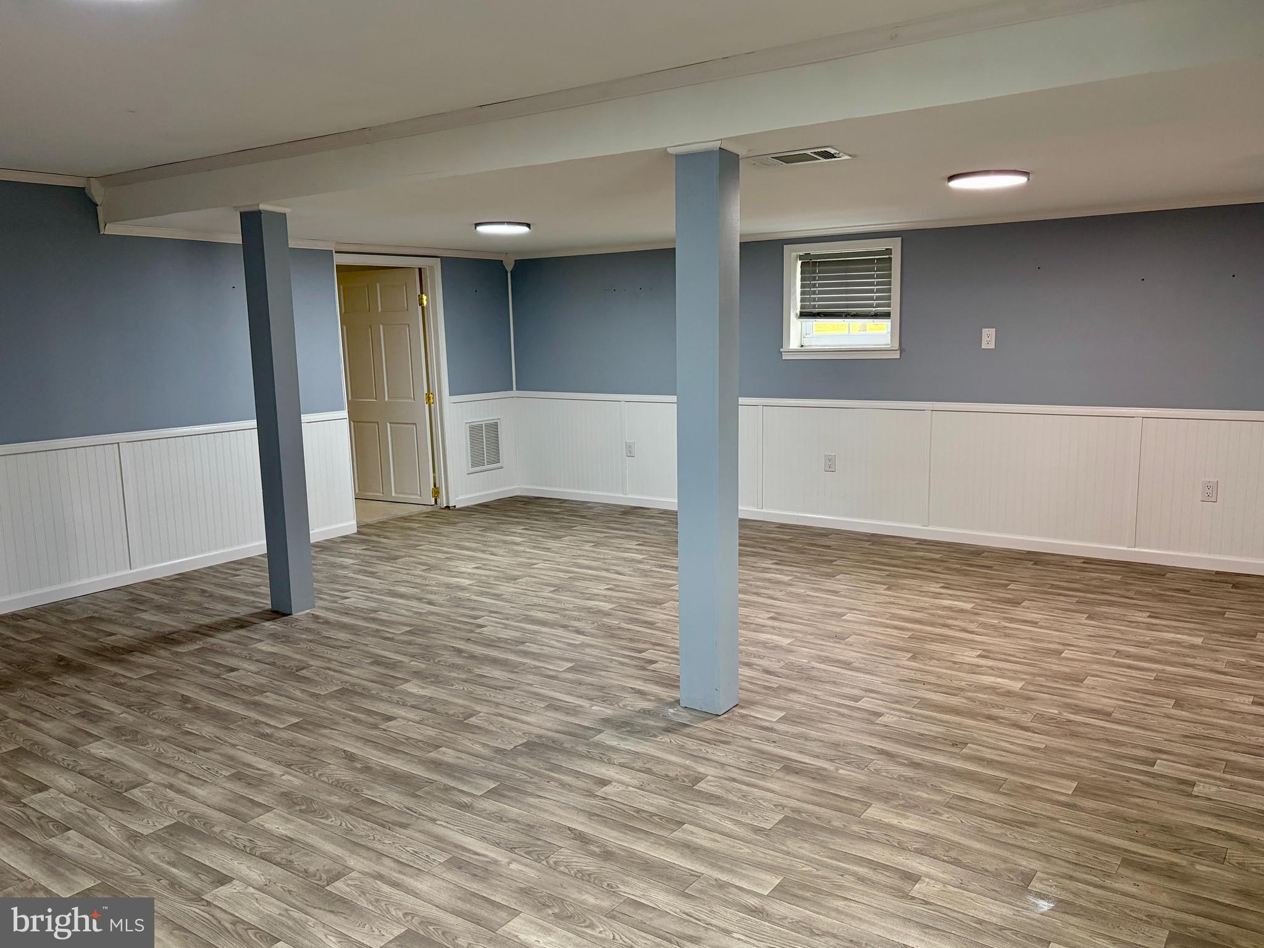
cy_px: 474
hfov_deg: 67.3
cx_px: 632
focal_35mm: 26
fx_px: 950
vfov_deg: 53.1
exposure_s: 1/60
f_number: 1.6
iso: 160
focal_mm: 5.96
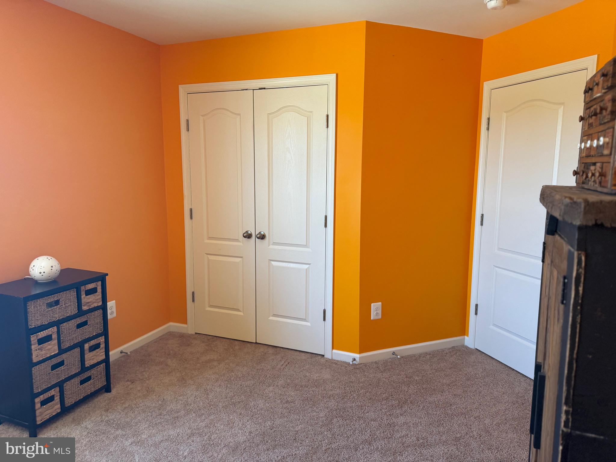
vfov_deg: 56.8
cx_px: 308
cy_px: 231
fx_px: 427
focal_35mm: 24
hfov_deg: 71.6
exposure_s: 1/98
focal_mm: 6.76
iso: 200
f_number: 1.78
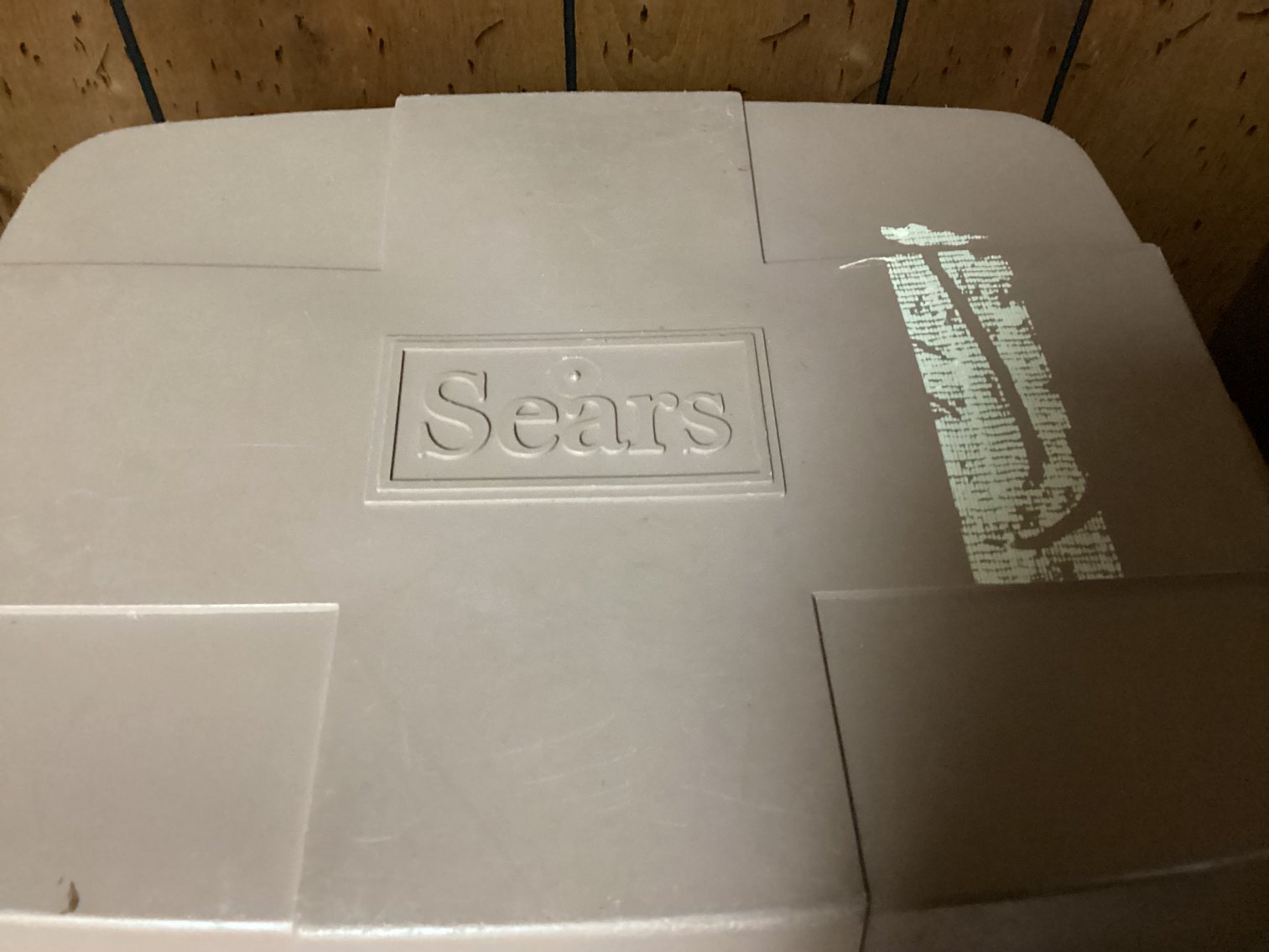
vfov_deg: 45.4
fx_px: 1137
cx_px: 634
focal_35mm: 31
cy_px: 476
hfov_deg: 58.3
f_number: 2.4
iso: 800
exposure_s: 1/24
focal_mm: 3.3
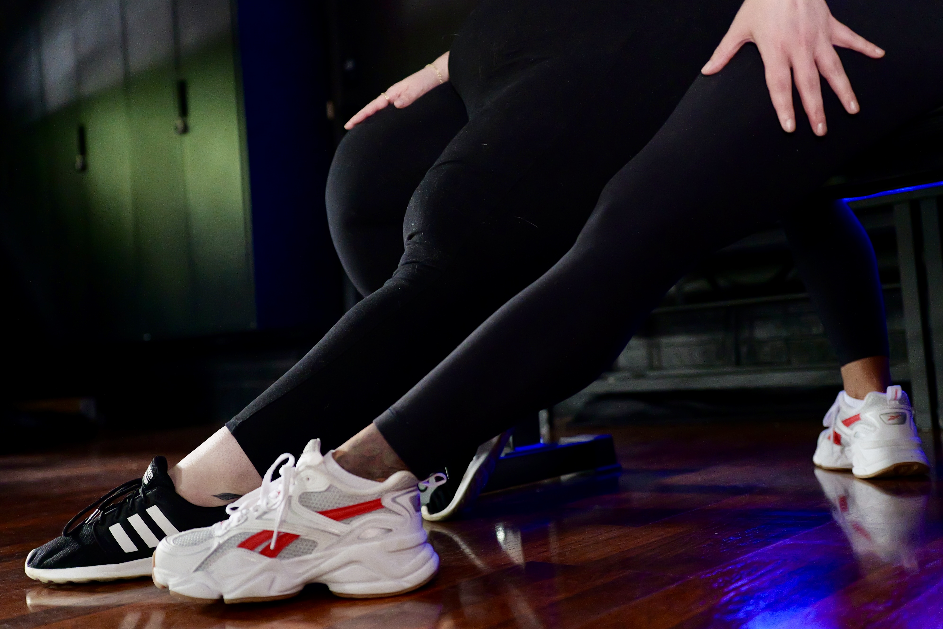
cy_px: 314
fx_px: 943
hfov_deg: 53.1
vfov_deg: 36.9
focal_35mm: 36
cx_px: 472
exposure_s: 1/250
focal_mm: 24
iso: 6400
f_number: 1.8
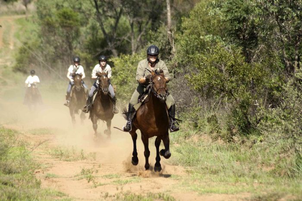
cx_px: 151
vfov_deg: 4.4
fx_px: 2639
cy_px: 100
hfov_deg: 6.5
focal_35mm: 315
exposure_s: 1/800
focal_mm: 210
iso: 200
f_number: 4.8
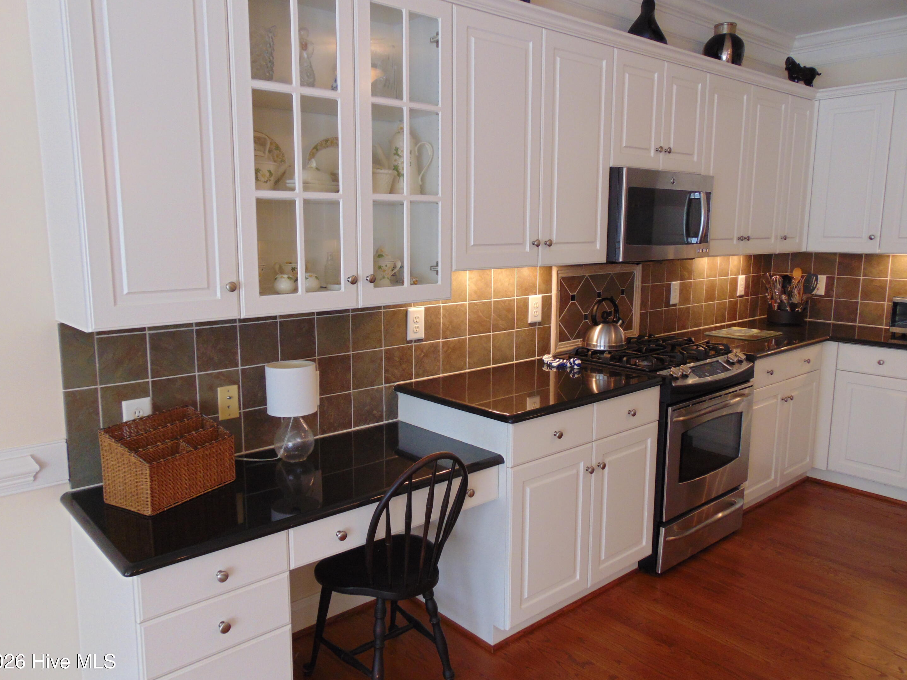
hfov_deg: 67.3
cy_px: 340
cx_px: 437
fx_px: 681
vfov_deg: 53.1
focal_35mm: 26
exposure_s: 1/30
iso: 160
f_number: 3
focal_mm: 4.5
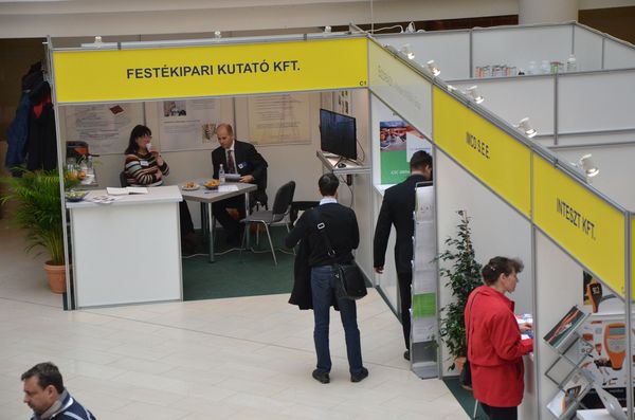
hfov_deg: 19.5
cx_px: 318
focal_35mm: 105
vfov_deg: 13.0
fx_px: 1848
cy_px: 210
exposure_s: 1/400
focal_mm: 70
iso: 2500
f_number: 5.3
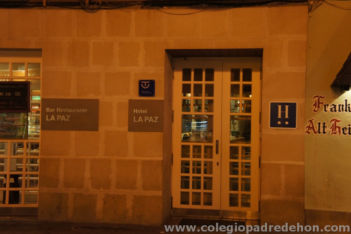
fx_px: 522
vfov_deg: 25.3
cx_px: 174
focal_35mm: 54
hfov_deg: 37.2
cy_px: 117
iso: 1600
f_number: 4.5
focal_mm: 35
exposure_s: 1/60
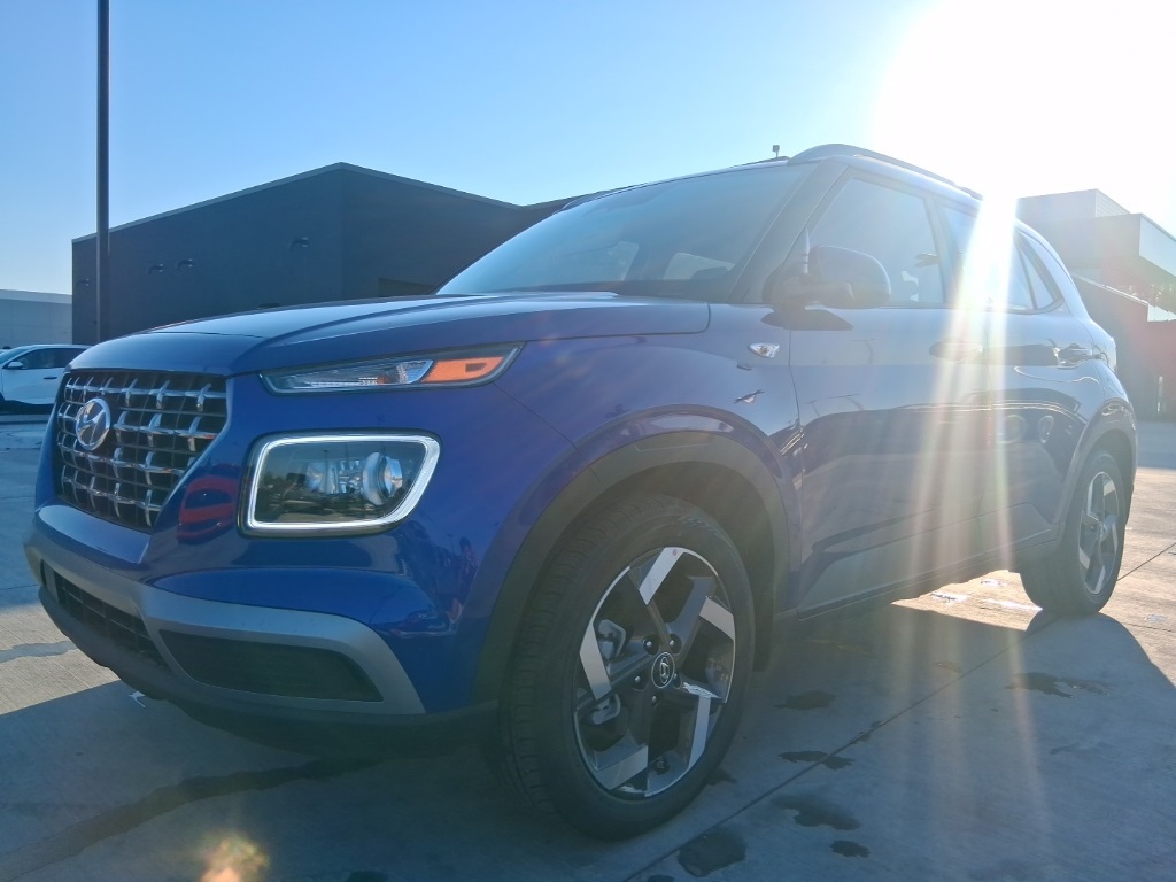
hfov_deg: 67.3
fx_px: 883
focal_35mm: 26
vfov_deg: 53.1
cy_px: 441
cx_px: 588
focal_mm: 3.98
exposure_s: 1/955
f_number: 1.8
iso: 25
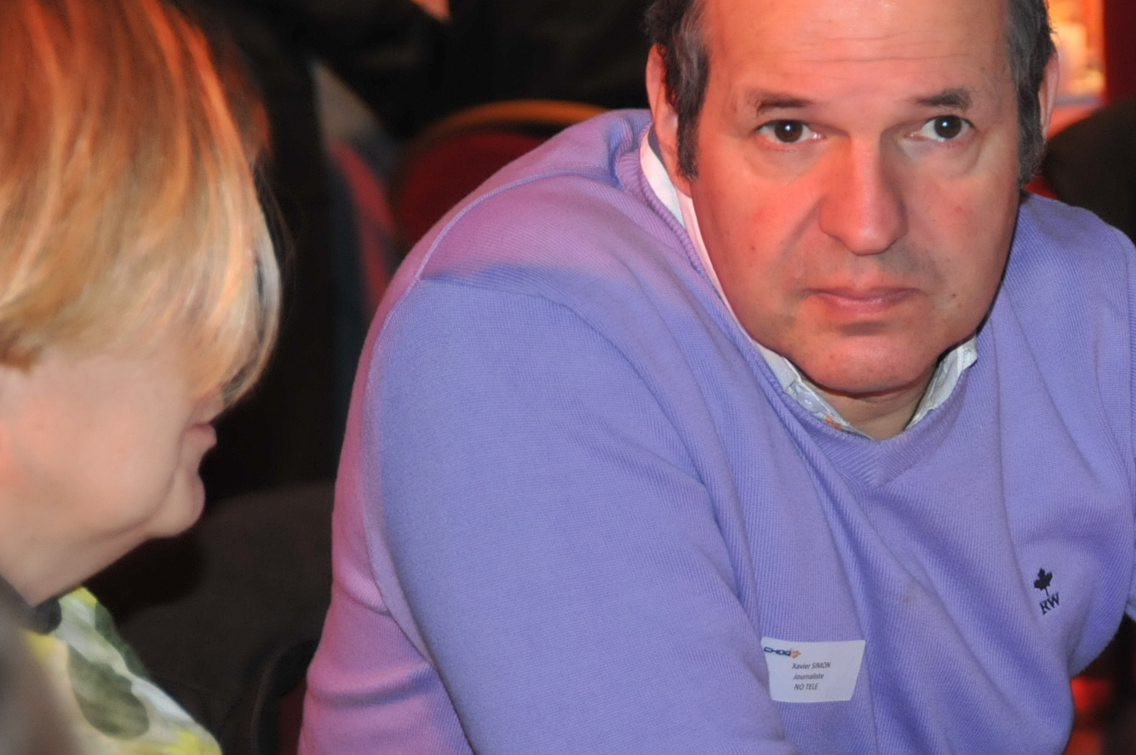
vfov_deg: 7.6
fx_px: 5698
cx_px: 868
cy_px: 269
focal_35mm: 181
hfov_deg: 11.4
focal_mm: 75
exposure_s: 1/30
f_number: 5
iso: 1250
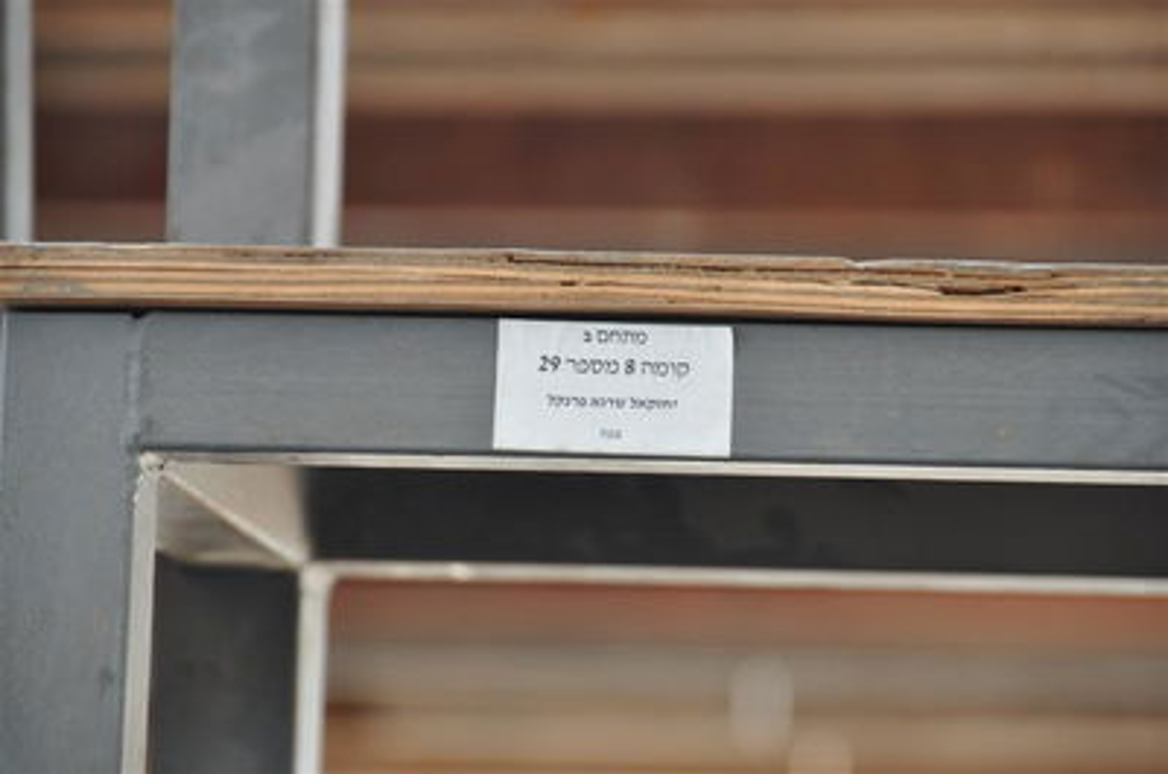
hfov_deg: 6.9
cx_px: 584
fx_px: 9714
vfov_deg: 4.6
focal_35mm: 300
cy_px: 387
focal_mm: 200
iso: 800
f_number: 5.6
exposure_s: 1/125
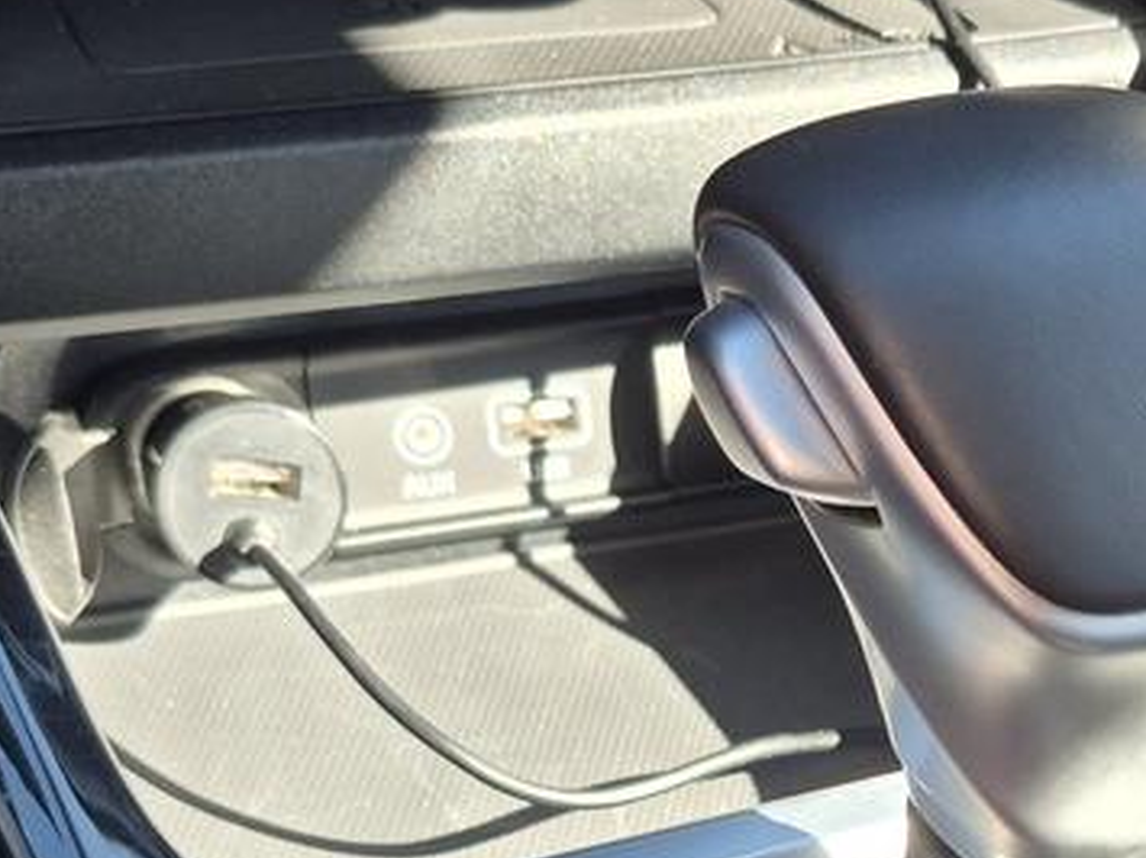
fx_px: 2747
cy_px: 987
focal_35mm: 83
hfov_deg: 23.0
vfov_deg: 17.1
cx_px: 1004
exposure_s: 1/180
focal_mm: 5.4
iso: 64
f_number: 1.8
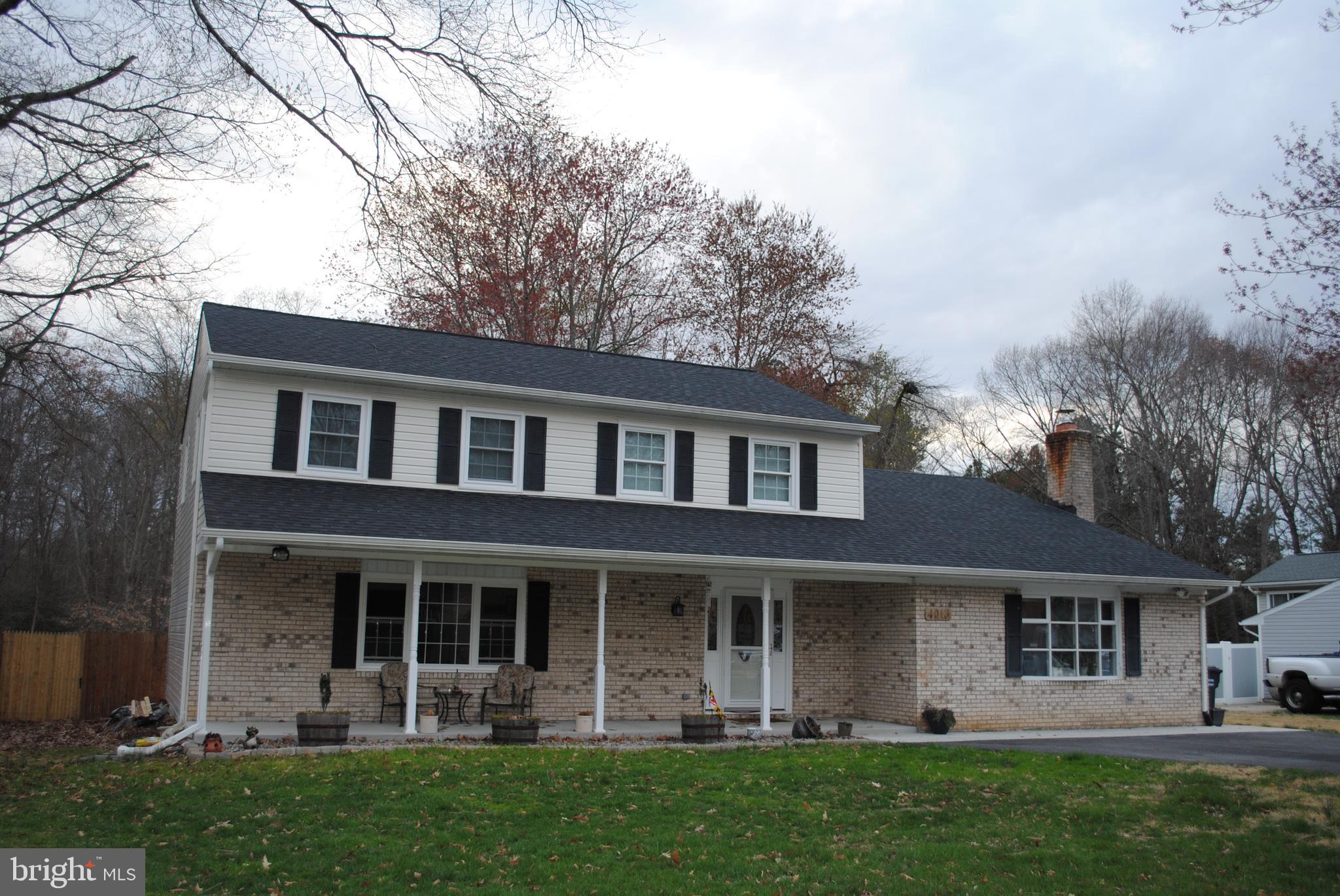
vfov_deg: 40.1
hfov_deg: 57.2
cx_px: 670
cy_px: 448
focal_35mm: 33
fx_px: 1230
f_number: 3.8
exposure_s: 1/80
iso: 200
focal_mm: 22
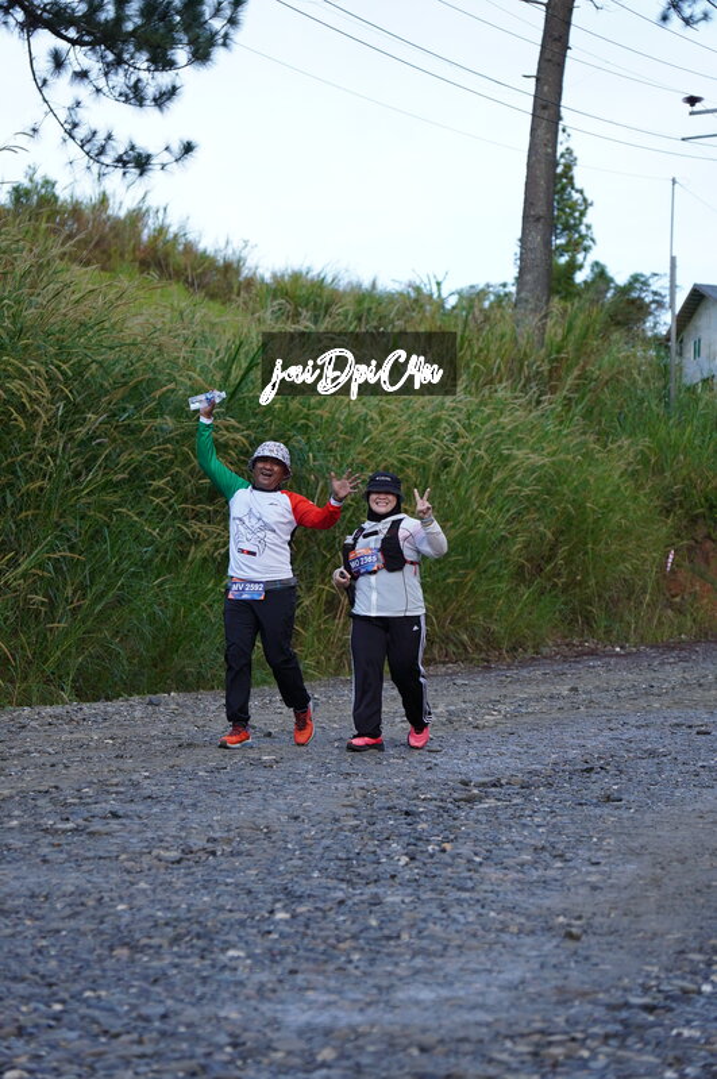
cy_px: 540
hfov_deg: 15.7
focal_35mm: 87
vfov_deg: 23.4
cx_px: 358
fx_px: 2605
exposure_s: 1/500
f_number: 2.8
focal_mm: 58
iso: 320
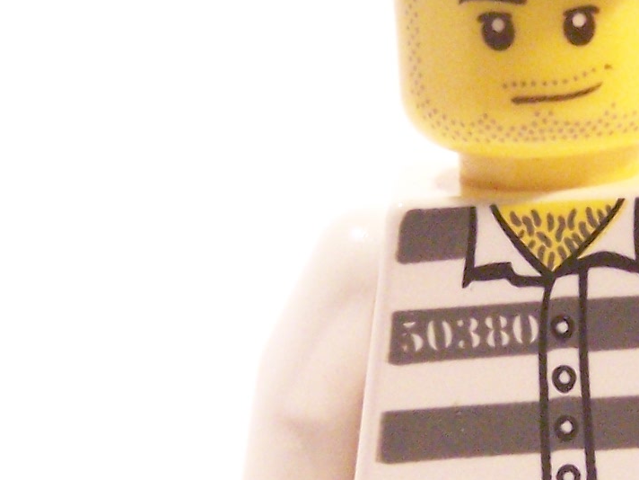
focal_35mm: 380
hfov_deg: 5.2
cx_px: 621
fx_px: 7015
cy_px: 387
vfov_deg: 3.9
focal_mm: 17.5
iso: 400
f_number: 3.2
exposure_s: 1/45
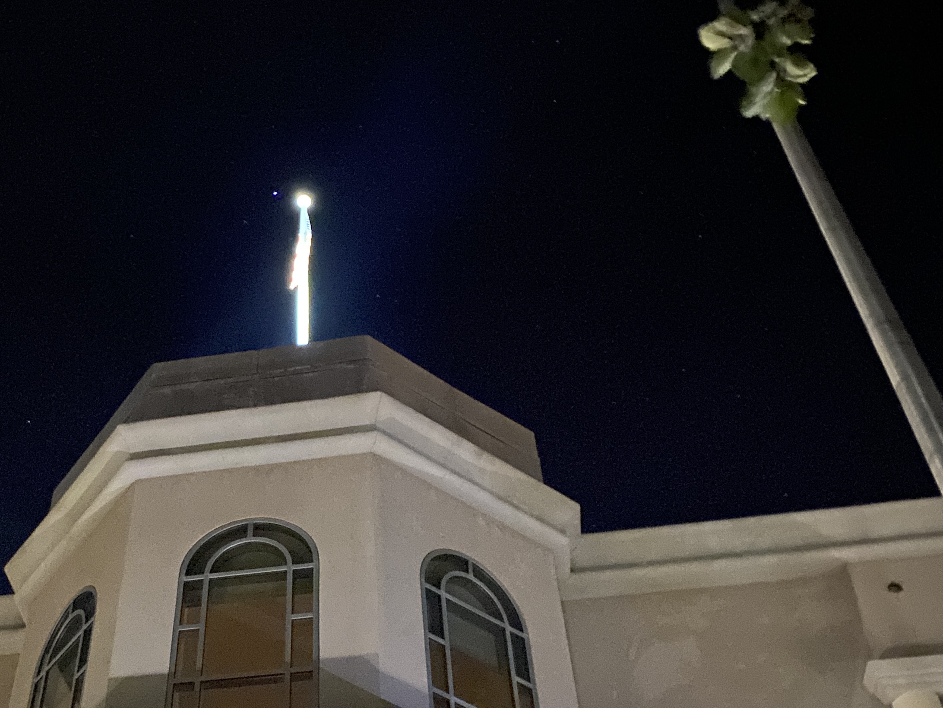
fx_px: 1308
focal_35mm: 48
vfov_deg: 29.6
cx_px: 256
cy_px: 569
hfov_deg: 38.8
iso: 1250
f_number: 1.8
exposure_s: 1/4
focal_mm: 4.25
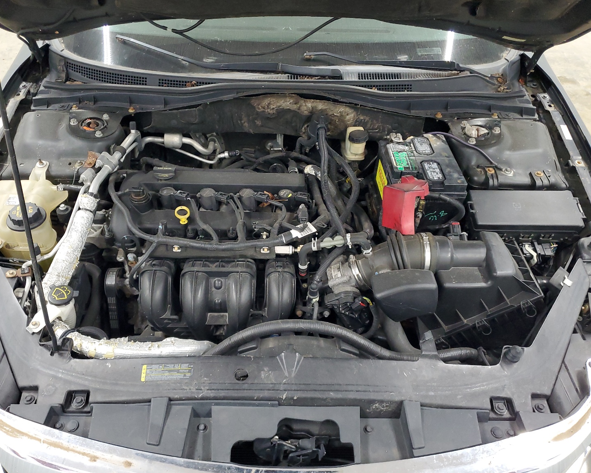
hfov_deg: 62.2
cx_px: 282
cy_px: 238
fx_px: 490
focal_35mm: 28
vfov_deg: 51.5
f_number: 1.5
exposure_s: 1/60.2
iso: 189
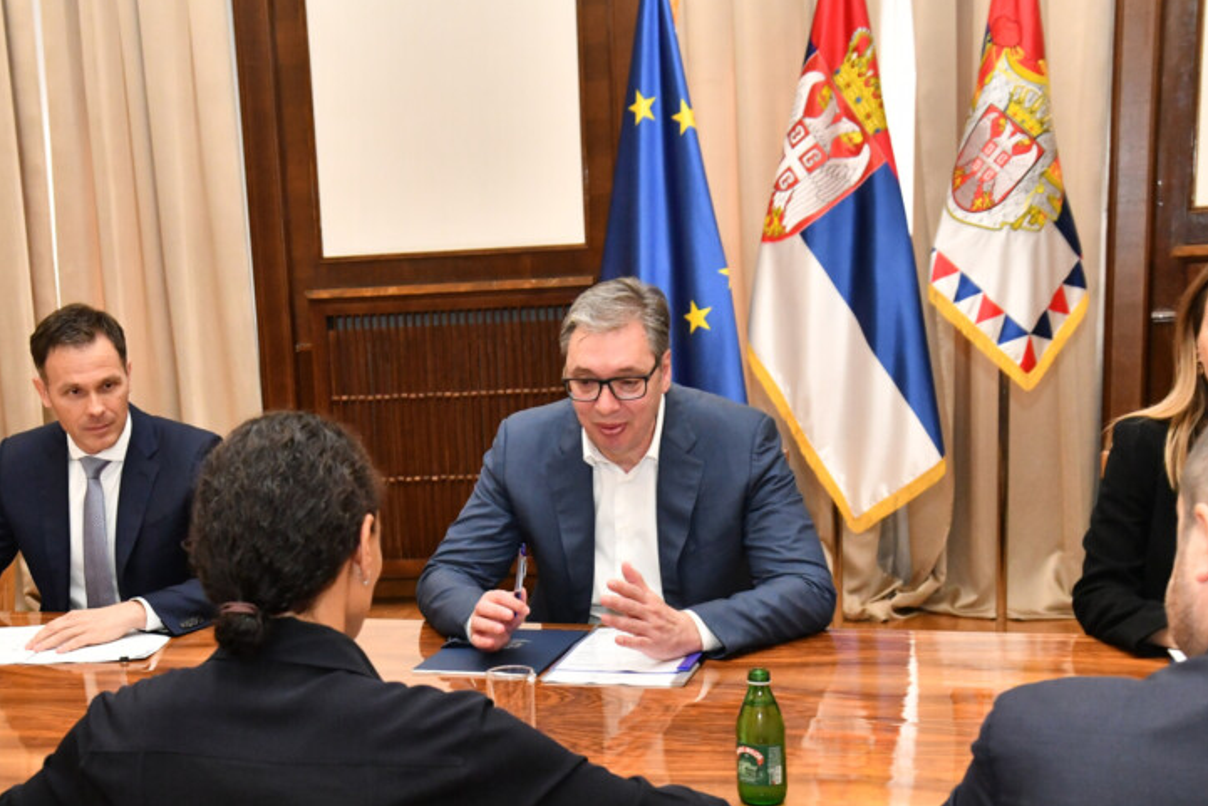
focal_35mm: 54
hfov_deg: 36.7
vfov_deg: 24.9
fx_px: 1812
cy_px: 564
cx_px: 467
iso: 4000
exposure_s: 1/250
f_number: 5.6
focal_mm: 38
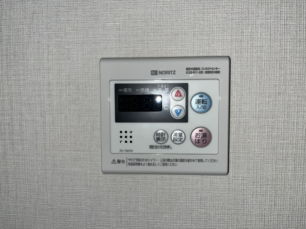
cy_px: 114
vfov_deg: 53.1
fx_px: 230
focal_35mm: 26
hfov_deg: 67.3
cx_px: 153
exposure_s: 1/41
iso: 50
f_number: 1.6
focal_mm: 5.1
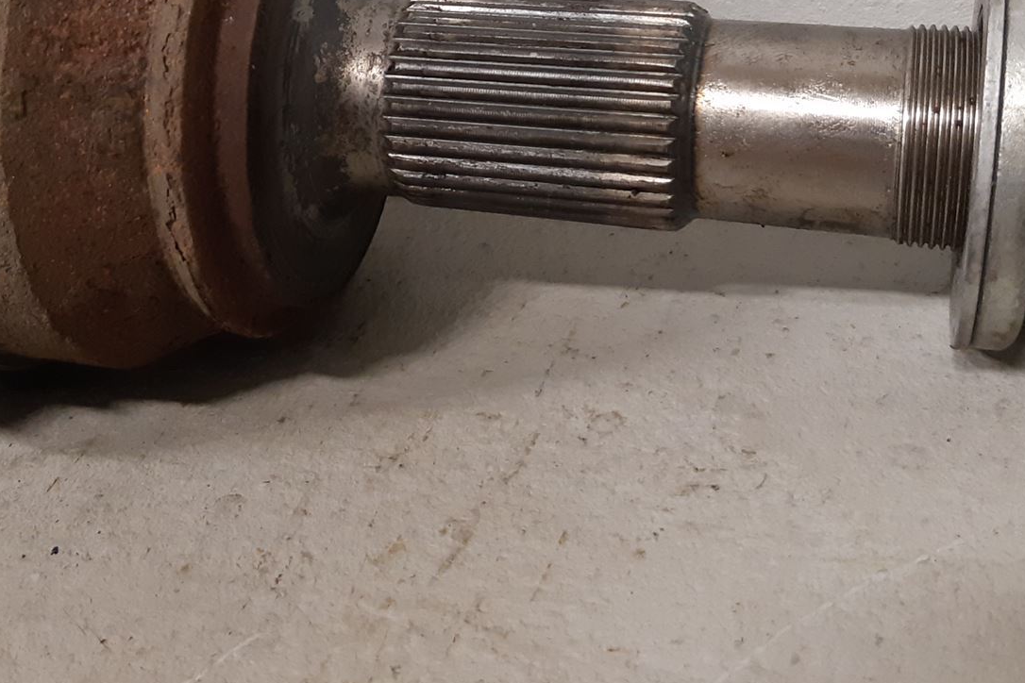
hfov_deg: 38.8
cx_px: 448
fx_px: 1452
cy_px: 131
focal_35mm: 51
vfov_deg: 26.0
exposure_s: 1/33
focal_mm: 3.93
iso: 200
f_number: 1.7
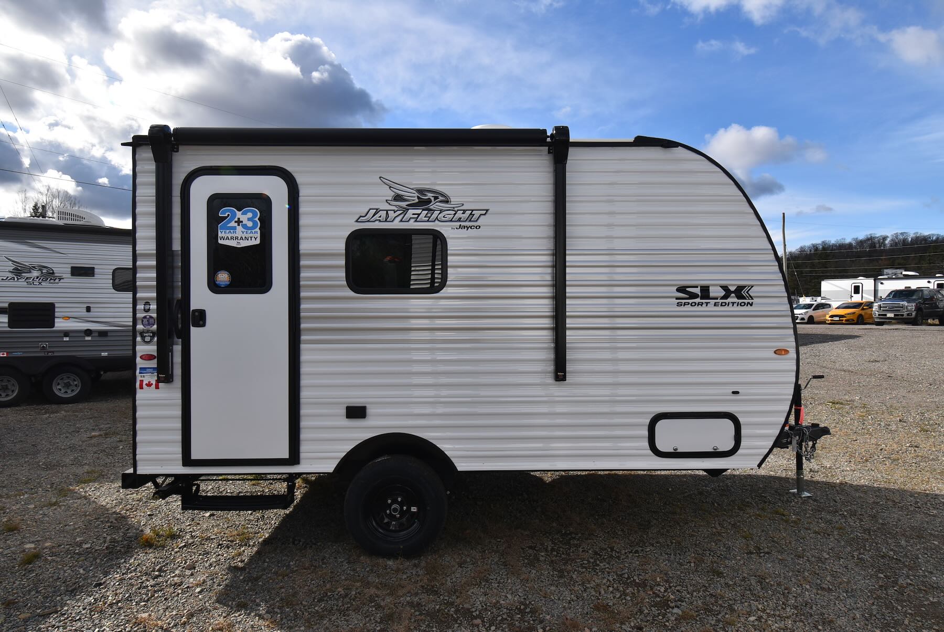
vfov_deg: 59.6
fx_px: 551
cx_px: 472
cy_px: 316
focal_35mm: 21
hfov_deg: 81.1
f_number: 10
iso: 200
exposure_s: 1/400
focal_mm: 14
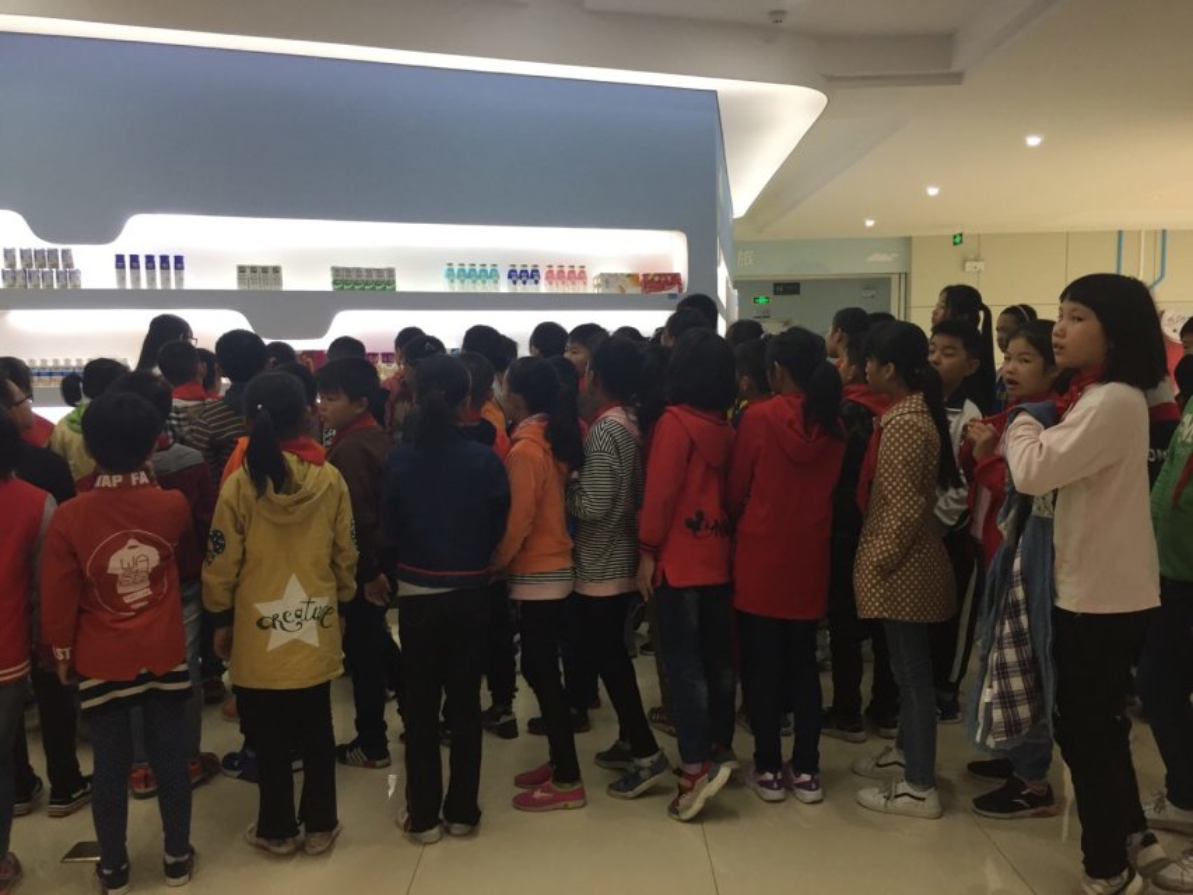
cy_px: 448
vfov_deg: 48.2
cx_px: 596
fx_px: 1000
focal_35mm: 29
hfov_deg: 61.7
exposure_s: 1/33
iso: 64
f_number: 2.2
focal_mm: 4.15
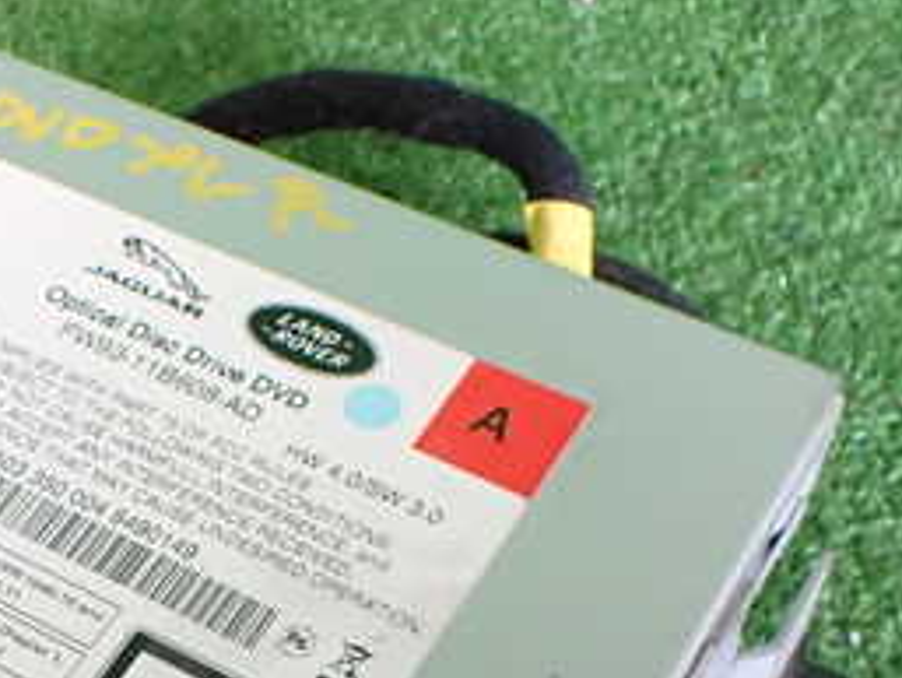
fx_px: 1825
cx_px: 133
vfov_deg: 20.3
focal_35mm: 70
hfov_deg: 27.0
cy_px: 692
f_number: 2.3
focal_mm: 5.4
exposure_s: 1/125
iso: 640
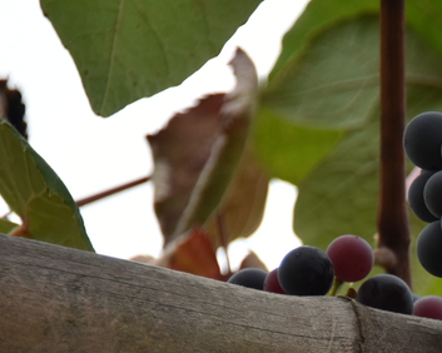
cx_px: 743
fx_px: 11139
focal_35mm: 852
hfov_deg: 2.3
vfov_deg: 1.8
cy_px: 463
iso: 400
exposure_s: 1/500
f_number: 5.6
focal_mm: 250
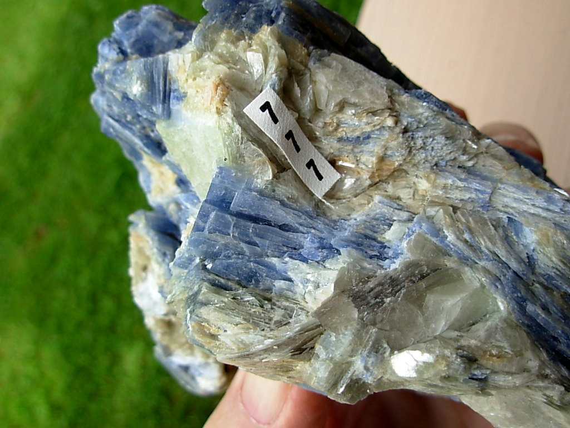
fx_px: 626
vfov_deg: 37.7
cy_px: 214
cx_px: 285
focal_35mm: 38
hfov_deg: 49.0
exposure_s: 1/296
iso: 50
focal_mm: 6.3
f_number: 2.9
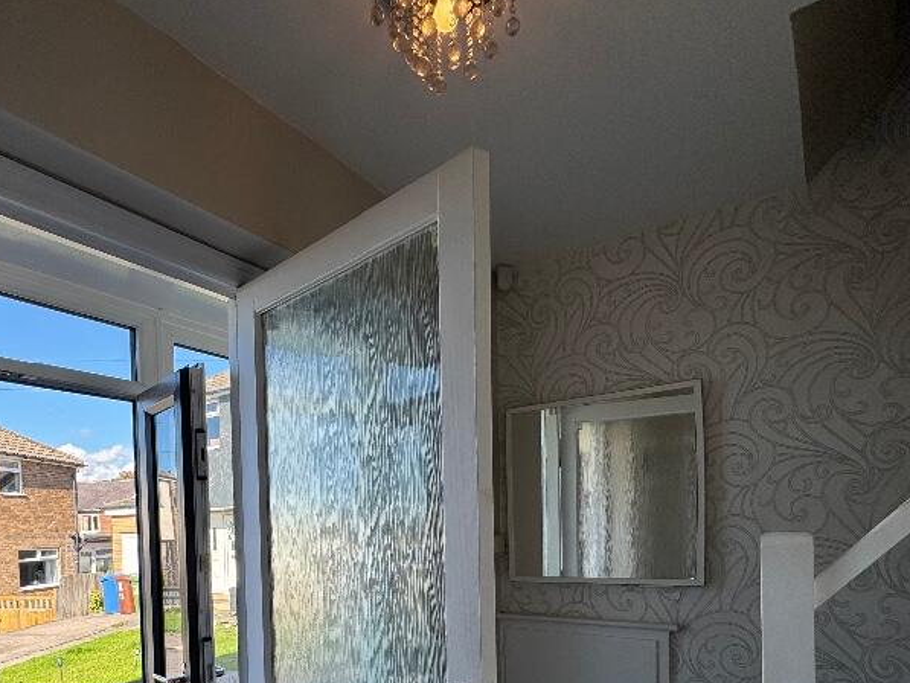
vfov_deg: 52.9
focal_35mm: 24
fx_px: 631
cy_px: 552
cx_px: 349
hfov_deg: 70.6
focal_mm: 2.22
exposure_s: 1/448
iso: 40
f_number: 2.2
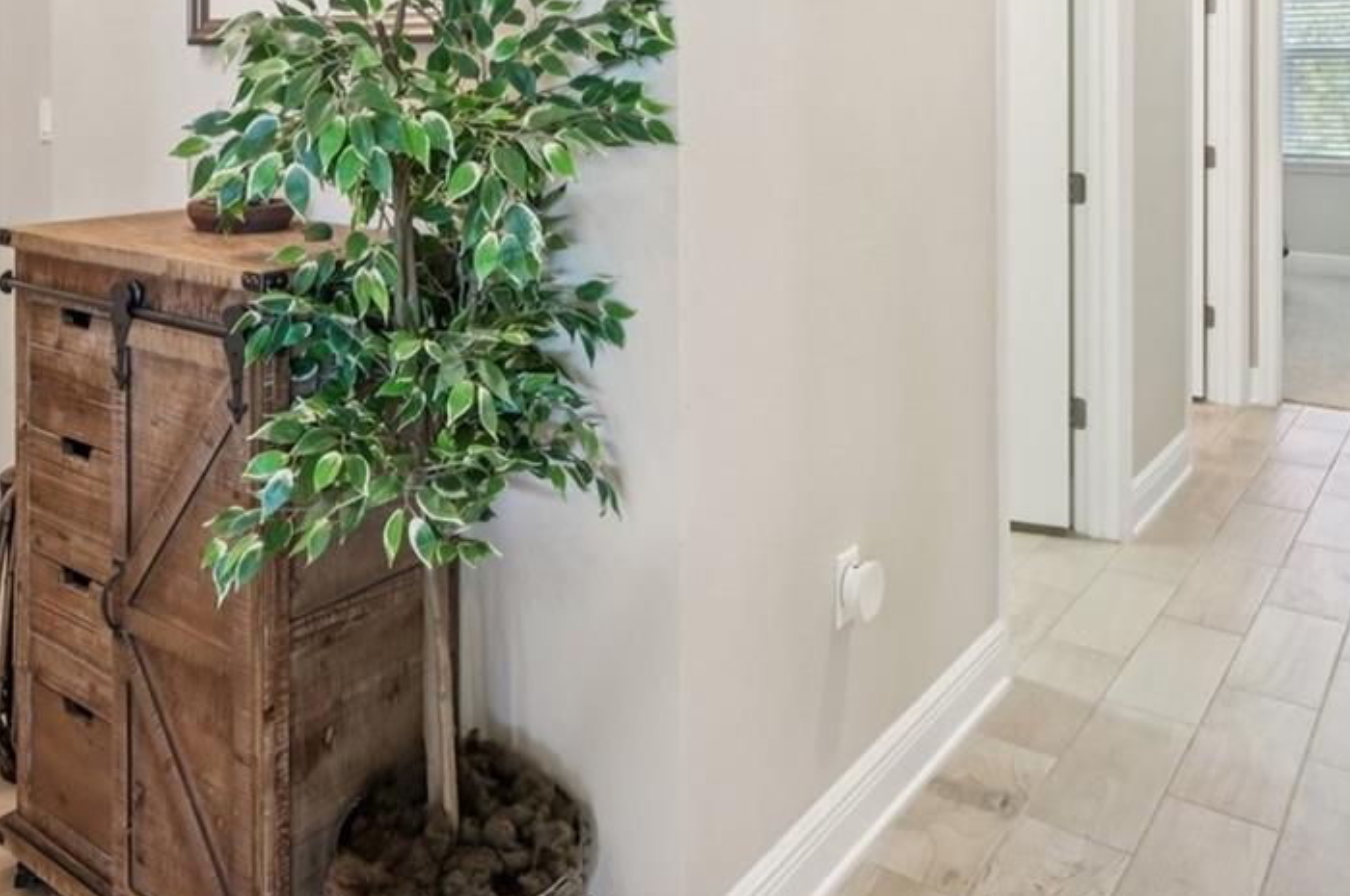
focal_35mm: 32
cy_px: 82
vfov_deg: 38.1
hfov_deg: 58.6
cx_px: 582
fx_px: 1199
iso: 400
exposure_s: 1/10
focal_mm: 14
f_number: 8
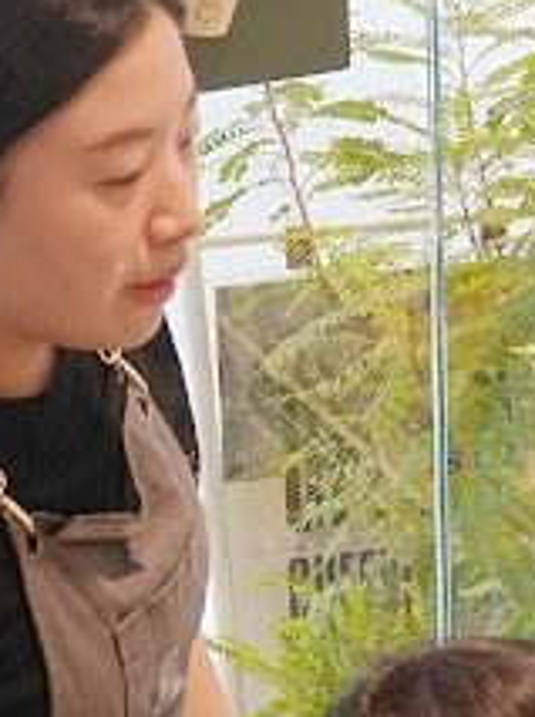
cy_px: 640
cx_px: 474
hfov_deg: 9.7
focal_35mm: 152
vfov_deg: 12.9
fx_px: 3142
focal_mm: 28
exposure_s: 1/160
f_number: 4
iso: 1250
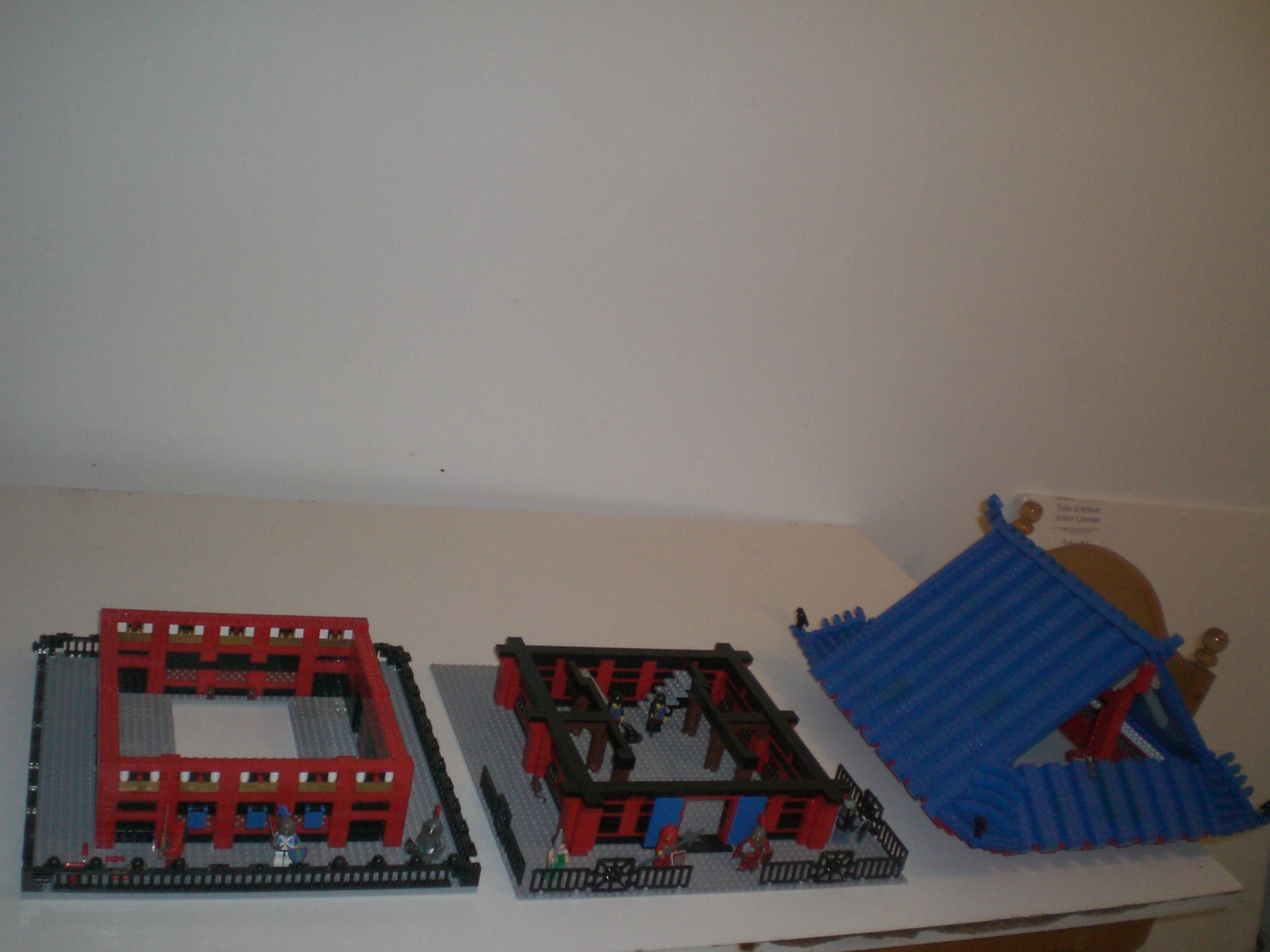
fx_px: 1394
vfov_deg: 37.7
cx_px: 635
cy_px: 476
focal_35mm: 38
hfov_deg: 49.0
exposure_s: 1/60
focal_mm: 6.3
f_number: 3.1
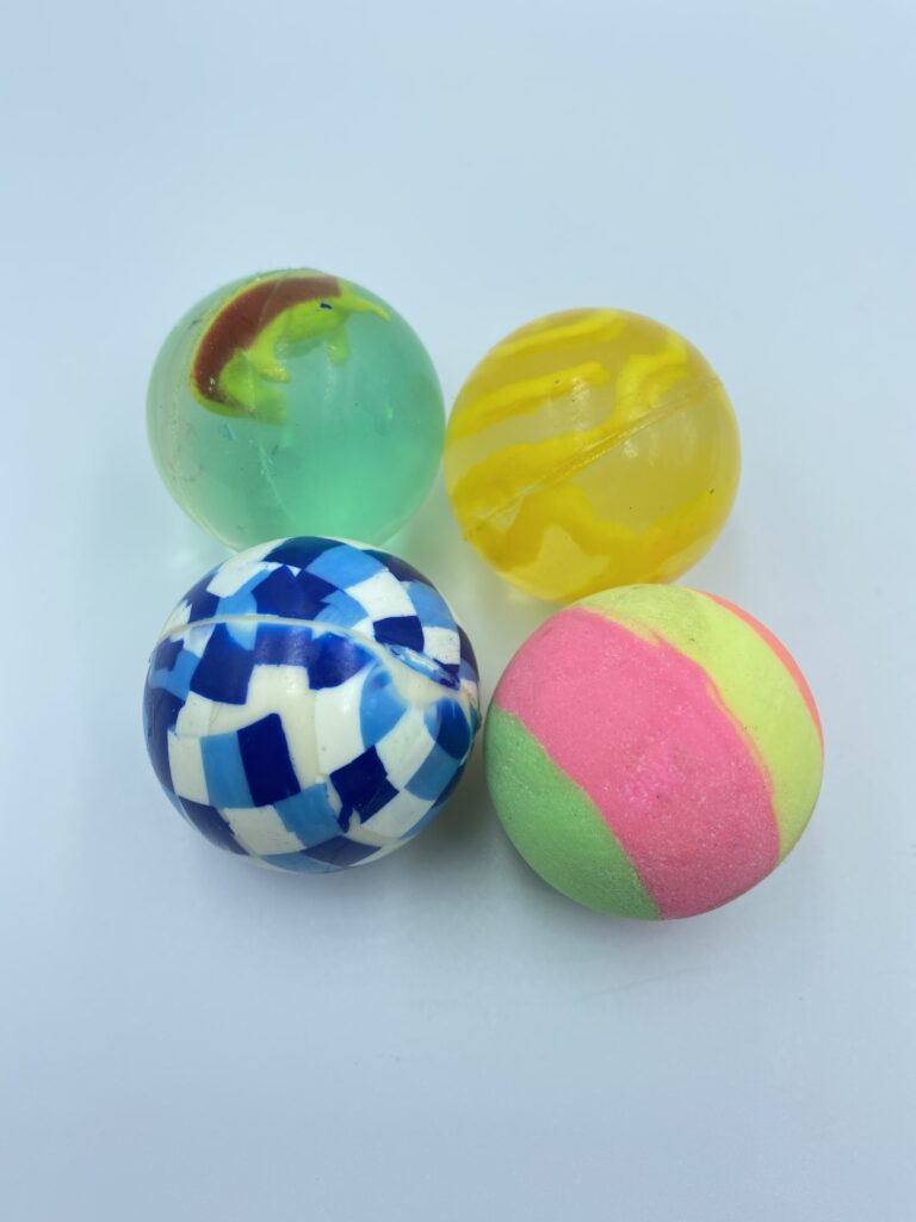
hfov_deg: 53.1
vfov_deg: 67.3
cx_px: 458
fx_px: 917
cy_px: 611
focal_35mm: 26
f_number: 1.8
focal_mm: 4.25
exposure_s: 1/262
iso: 32
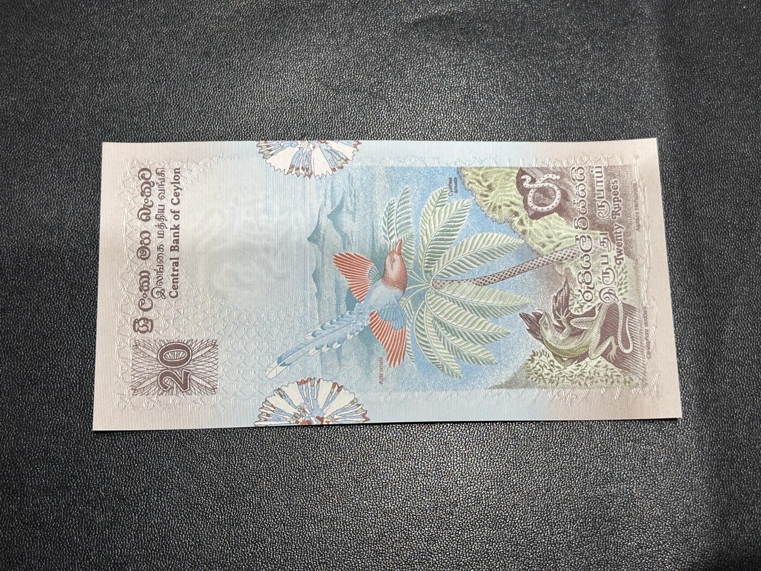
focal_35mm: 48
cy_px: 286
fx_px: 1055
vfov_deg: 30.3
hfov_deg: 39.7
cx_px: 380
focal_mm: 6.86
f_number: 1.78
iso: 100
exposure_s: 1/50
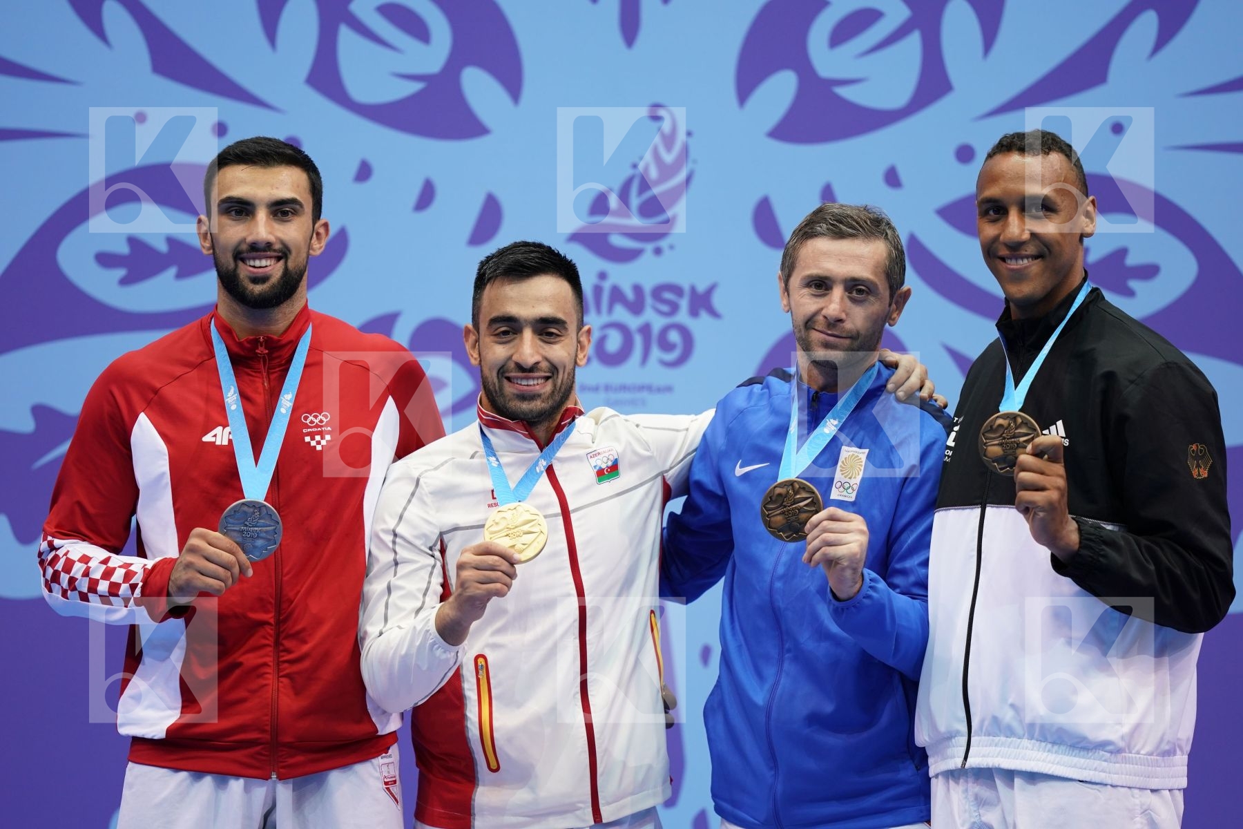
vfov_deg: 3.4
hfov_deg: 5.2
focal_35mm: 400
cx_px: 622
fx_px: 13810
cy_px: 414
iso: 800
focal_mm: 400
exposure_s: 1/500
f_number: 2.8
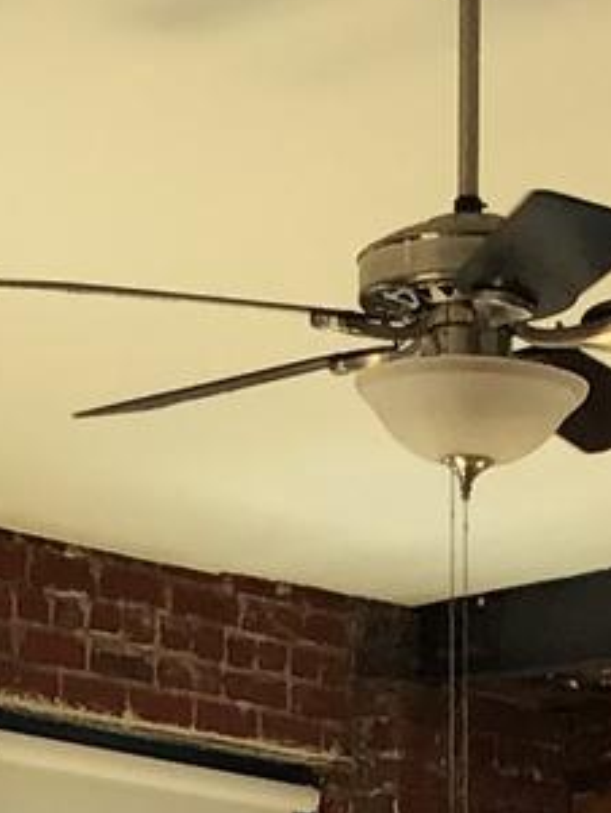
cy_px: 1902
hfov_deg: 7.0
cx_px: 197
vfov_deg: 8.6
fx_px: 4962
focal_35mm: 211
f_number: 2.4
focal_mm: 3.3
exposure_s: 1/50
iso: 32
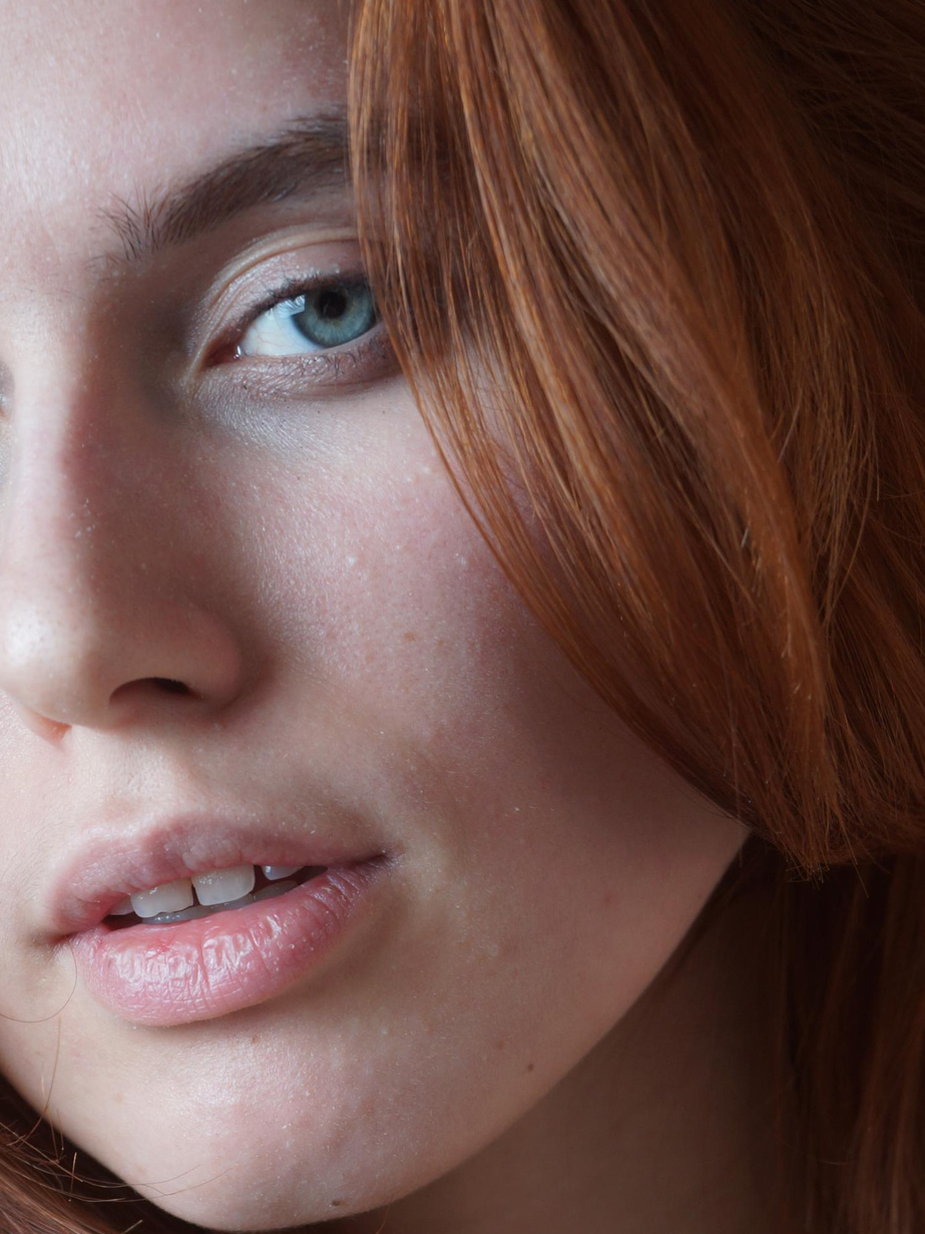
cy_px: 803
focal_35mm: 180
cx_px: 214
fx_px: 6414
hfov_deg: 8.2
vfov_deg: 11.0
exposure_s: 1/160
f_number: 5
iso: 100
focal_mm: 60
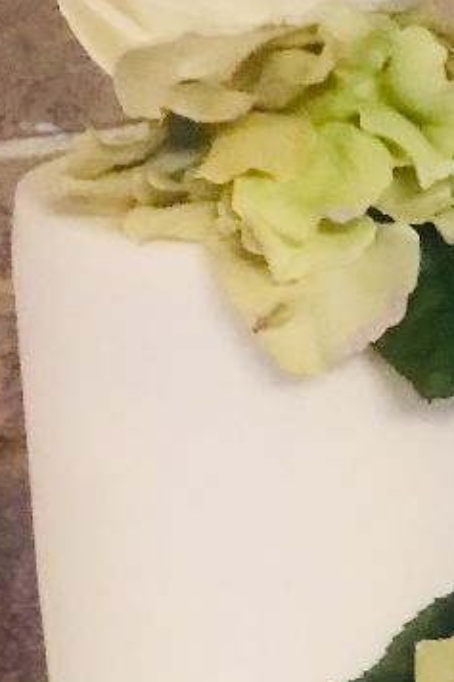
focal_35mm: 131
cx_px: 418
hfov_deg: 10.4
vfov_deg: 14.5
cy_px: 1040
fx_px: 2480
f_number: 1.8
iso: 100
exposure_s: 1/5
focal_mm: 3.99
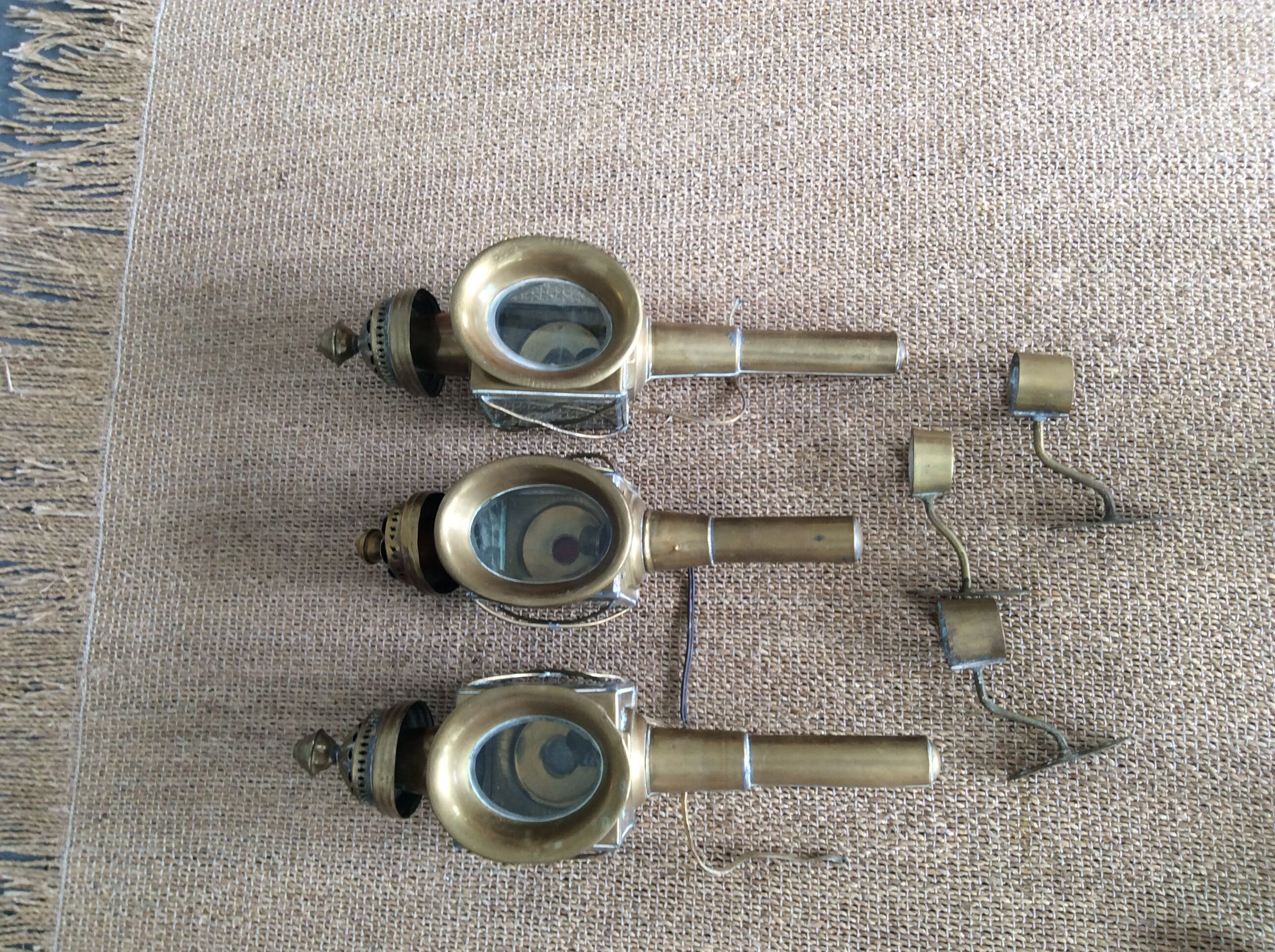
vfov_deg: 44.1
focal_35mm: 32
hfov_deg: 56.9
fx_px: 1177
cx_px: 638
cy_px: 476
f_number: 2.4
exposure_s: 1/25
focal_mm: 3.3
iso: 40
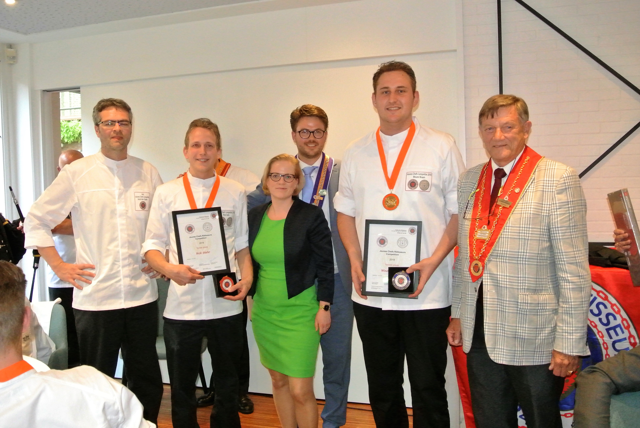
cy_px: 214
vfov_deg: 39.0
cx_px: 320
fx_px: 605
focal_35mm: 34
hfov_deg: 55.7
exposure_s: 1/60
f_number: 3.8
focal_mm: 12.7
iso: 3200
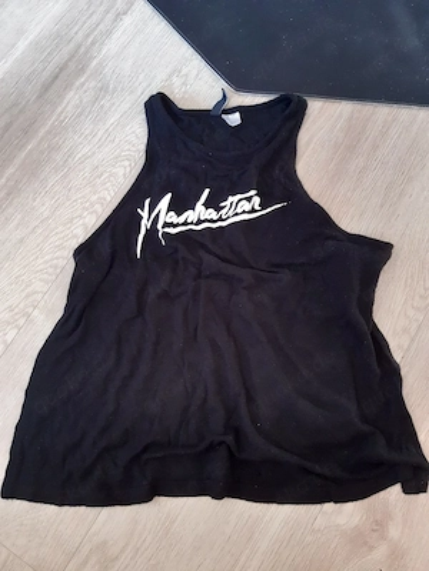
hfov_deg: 53.1
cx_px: 214
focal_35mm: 26
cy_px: 286
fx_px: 430
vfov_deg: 67.3
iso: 320
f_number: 1.7
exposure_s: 1/50
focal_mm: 3.92
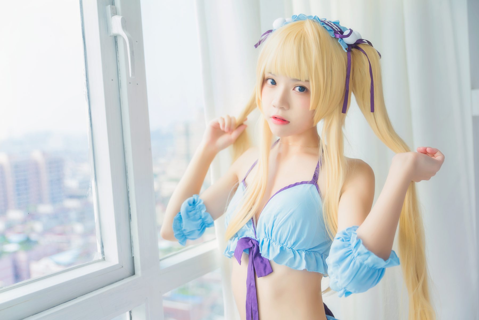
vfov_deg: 35.1
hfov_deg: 50.7
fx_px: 506
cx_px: 240
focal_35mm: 38
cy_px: 160
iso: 160
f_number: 2.8
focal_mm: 38
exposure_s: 1/160
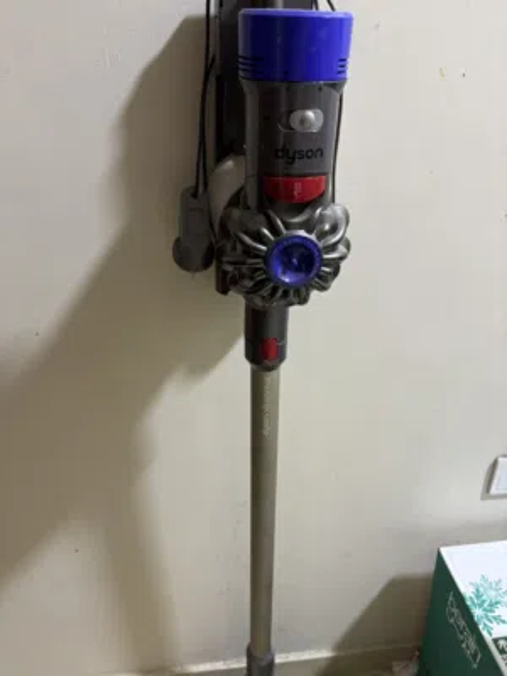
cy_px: 338
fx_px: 508
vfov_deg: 67.3
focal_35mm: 26
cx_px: 254
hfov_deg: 53.1
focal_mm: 5.96
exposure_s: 1/60
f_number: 1.6
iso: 400
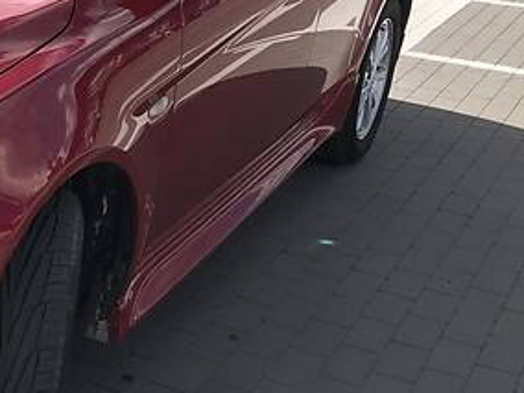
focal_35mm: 79
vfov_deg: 18.7
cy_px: 208
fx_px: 1196
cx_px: -140
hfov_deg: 22.4
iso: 20
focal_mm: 4
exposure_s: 1/1546
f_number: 1.8
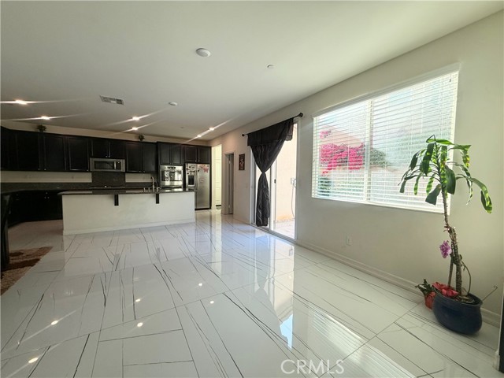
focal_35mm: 14
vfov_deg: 85.7
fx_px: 204
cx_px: 252
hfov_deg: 102.1
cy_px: 189
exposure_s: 1/120
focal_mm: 2.22
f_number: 2.2
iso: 100
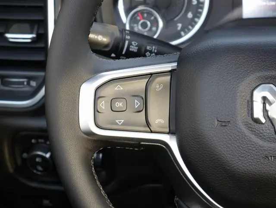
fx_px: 670
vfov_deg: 17.6
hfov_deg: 23.3
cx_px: 138
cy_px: 104
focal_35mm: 84
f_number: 5.6
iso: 800
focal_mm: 42
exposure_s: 1/60
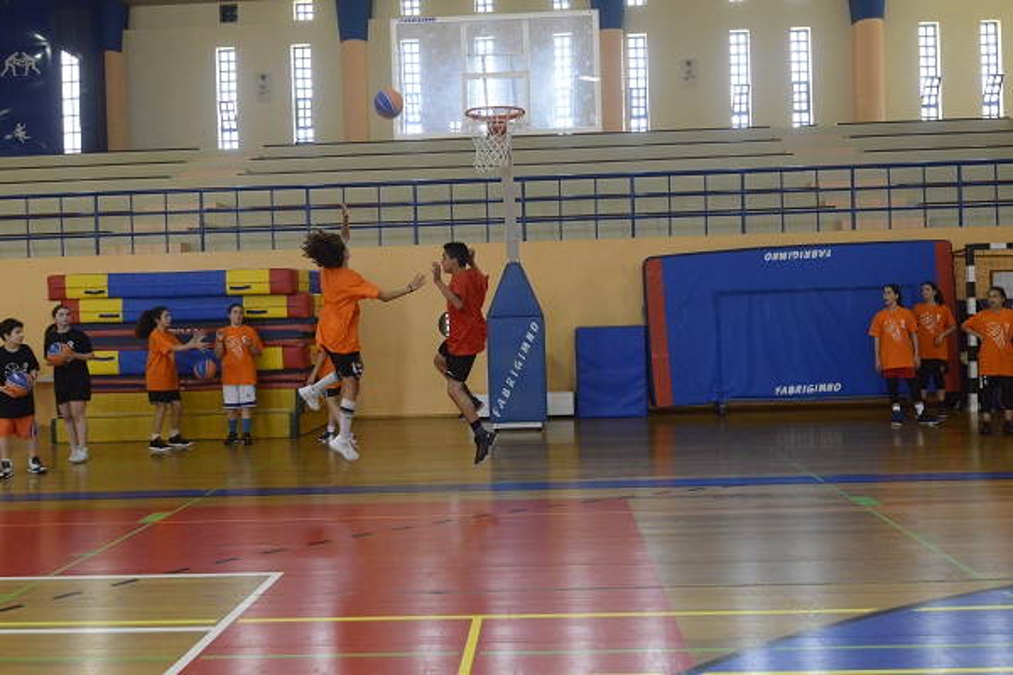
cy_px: 338
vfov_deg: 37.9
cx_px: 506
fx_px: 985
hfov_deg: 54.4
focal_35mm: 35
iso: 6400
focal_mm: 35
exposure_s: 1/400
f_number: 5
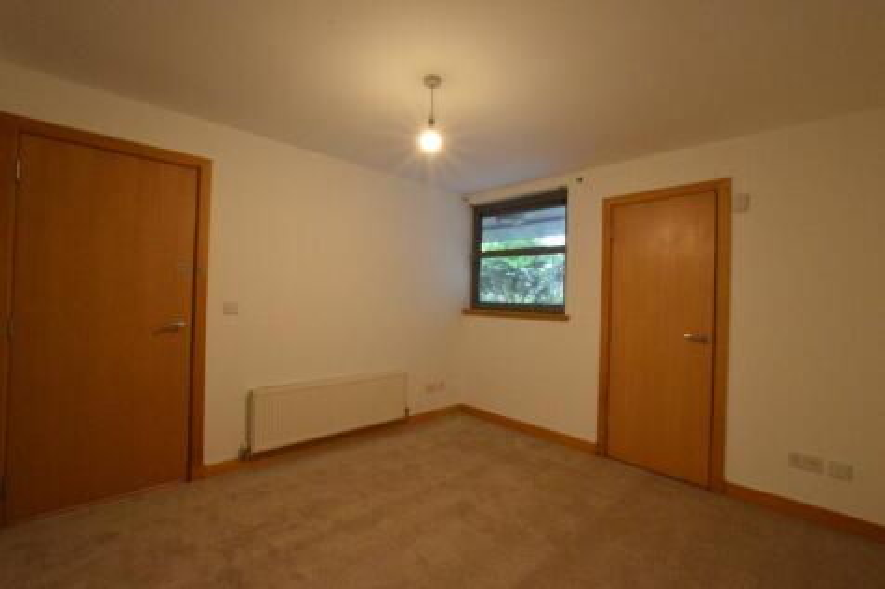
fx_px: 369
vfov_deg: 77.3
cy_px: 294
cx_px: 442
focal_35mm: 15
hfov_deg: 100.4
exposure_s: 1/8
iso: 3200
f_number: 14
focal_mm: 10
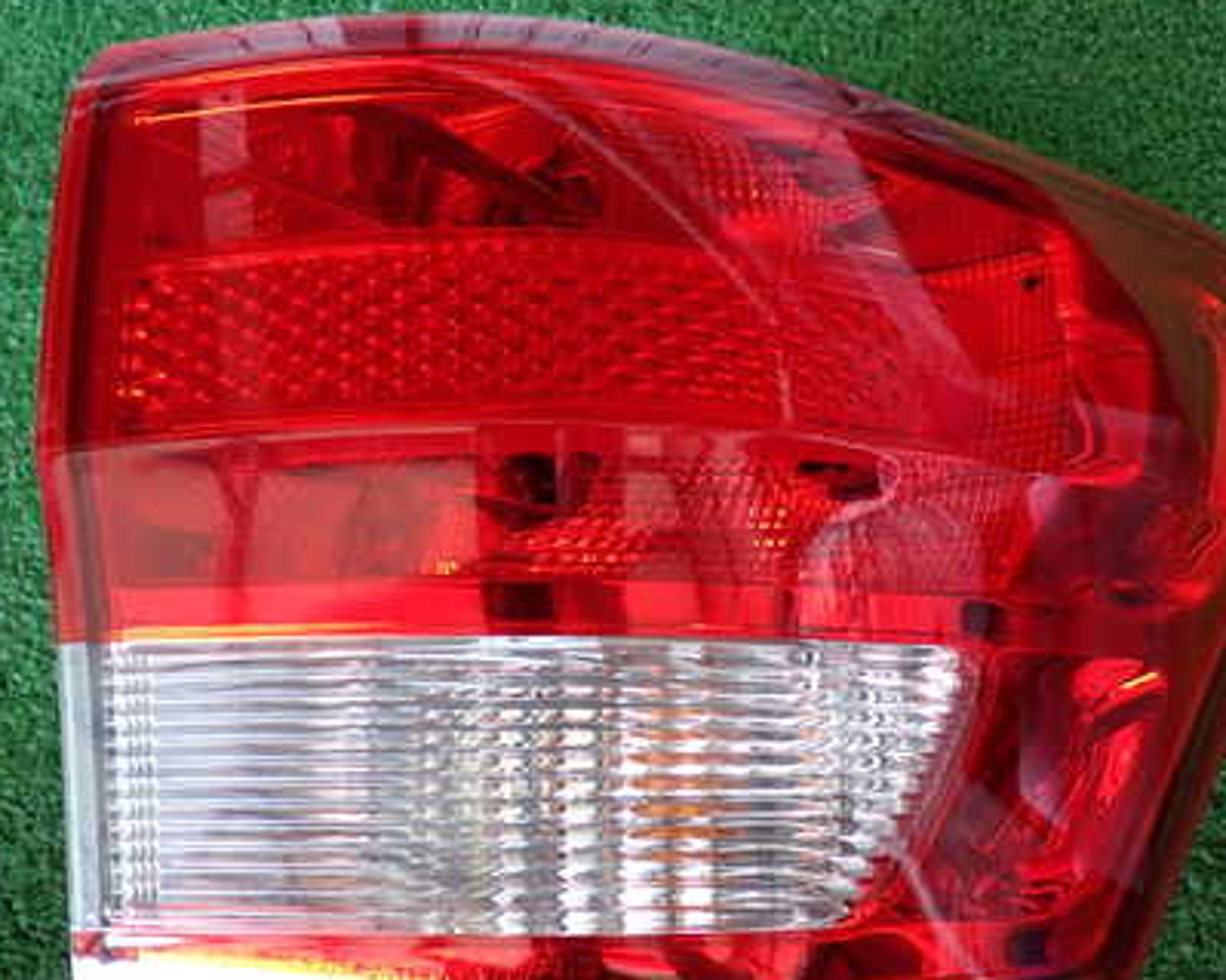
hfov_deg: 42.0
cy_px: 553
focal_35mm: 44
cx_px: 590
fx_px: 1596
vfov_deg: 34.1
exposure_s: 1/60
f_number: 2.3
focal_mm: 5.4
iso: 125
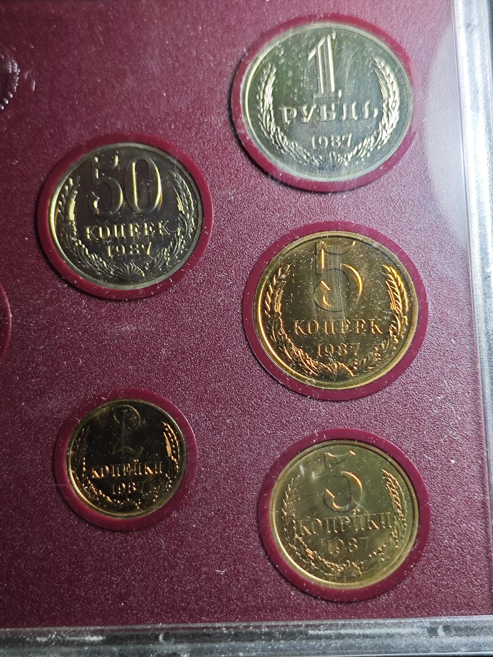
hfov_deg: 24.0
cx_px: 246
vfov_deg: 31.7
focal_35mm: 61
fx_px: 1158
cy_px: 328
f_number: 1.6
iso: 80
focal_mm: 5.84
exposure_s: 1/70
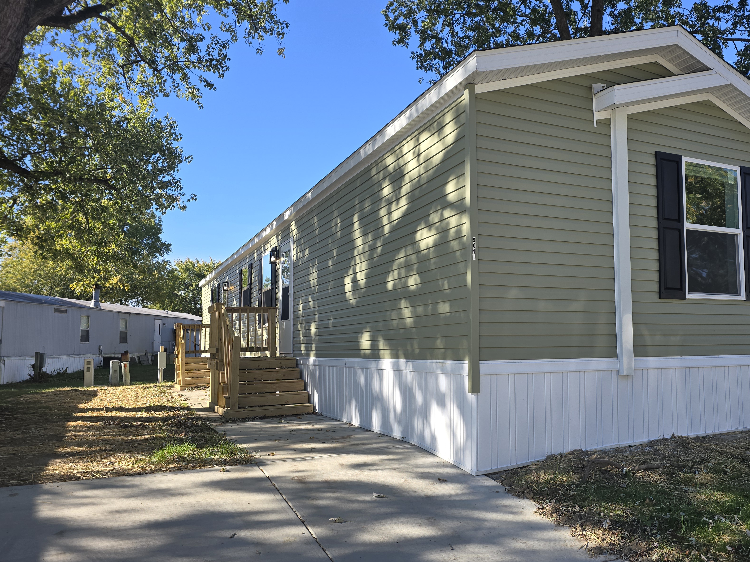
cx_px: 463
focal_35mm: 29
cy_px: 308
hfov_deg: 60.9
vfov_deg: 48.2
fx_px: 628
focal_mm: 6.3
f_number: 1.7
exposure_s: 1/330
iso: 12
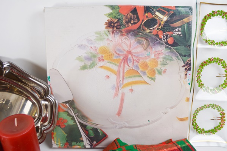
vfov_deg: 36.9
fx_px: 227
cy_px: 76
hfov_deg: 53.1
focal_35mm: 36
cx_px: 114
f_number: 5.6
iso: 360
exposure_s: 1/125
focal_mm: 24
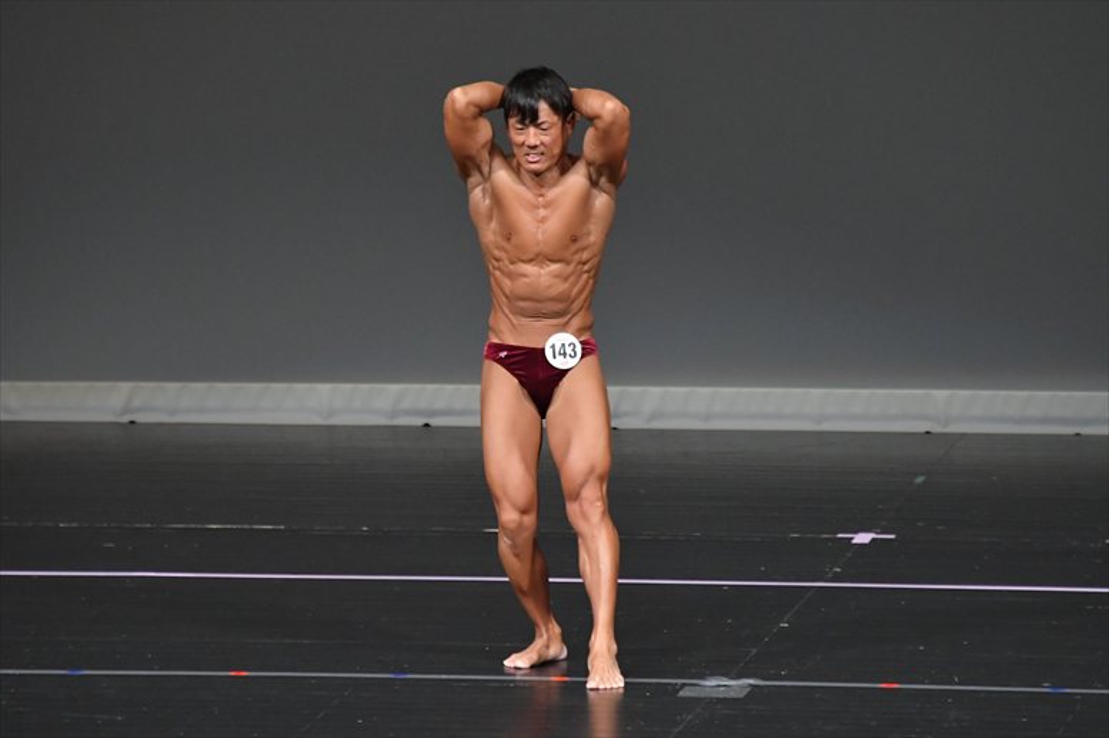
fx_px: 11547
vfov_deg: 3.7
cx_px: 554
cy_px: 369
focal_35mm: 375
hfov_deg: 5.5
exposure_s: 1/400
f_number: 5.6
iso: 4000
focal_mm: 250
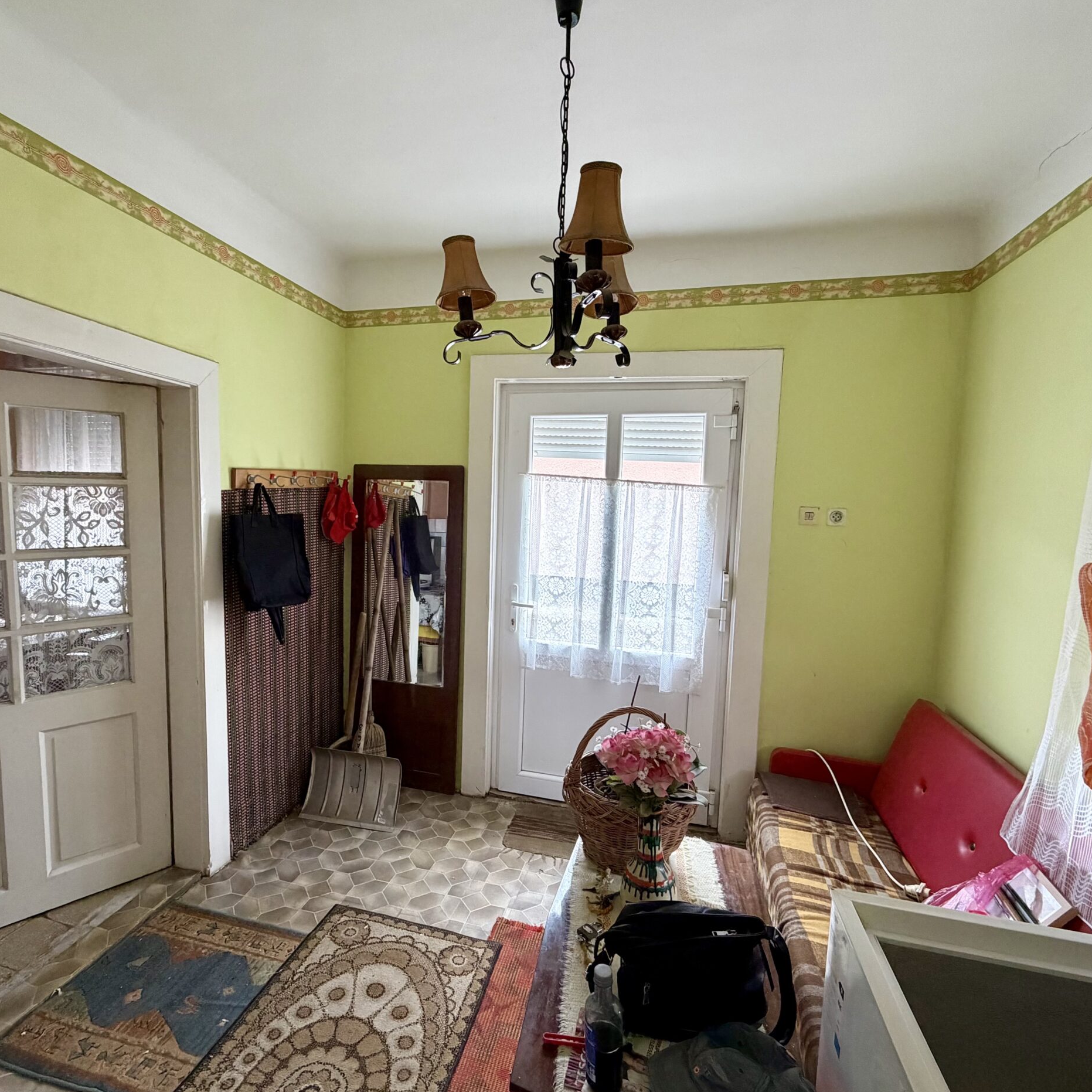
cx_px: 513
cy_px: 552
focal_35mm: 17
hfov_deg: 83.9
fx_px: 607
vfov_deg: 84.0
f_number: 2.2
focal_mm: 2.22
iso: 320
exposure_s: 1/62
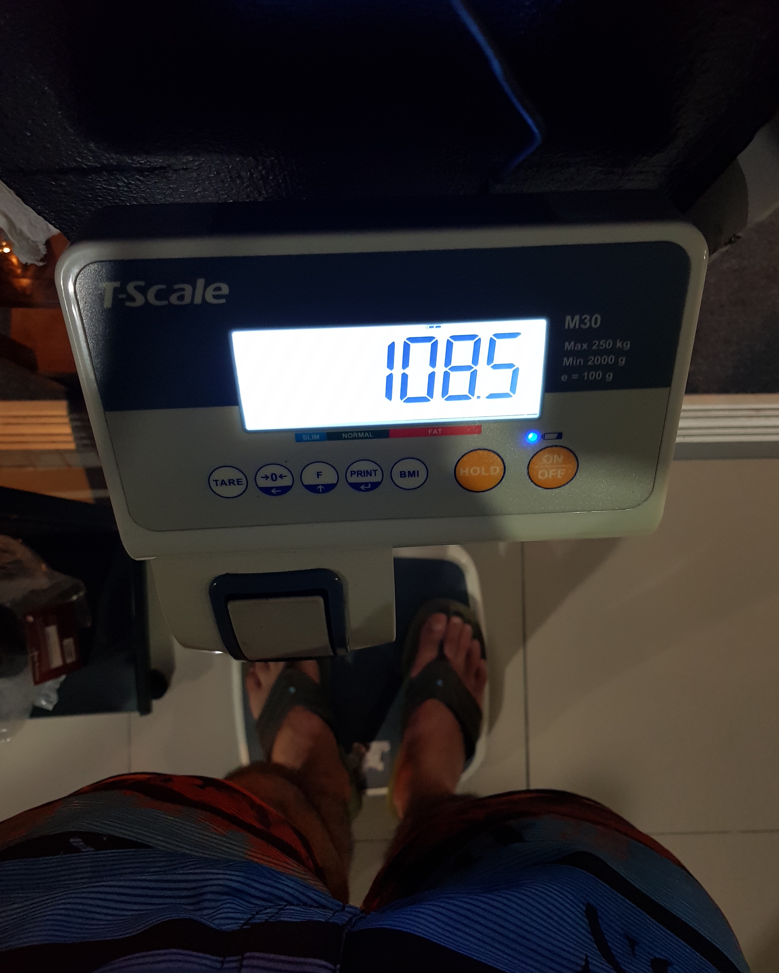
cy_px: 499
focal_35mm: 28
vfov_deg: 62.2
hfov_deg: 51.5
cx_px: 399
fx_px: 807
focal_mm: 4.2
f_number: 1.7
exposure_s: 1/33
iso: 200
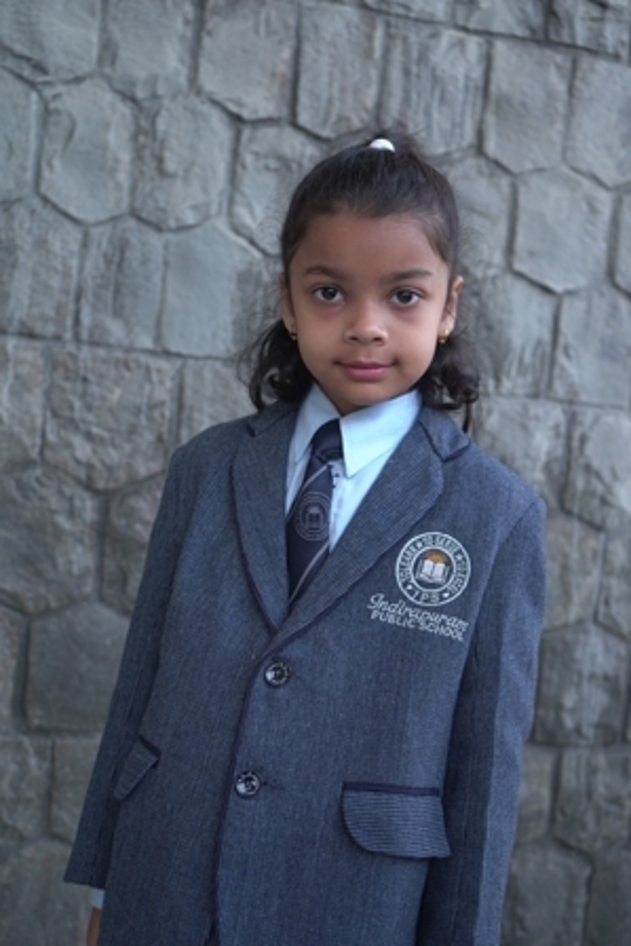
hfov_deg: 28.7
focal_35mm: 47
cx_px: 316
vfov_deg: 41.9
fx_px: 1235
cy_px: 473
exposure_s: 1/100
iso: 250
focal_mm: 47
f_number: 4.5
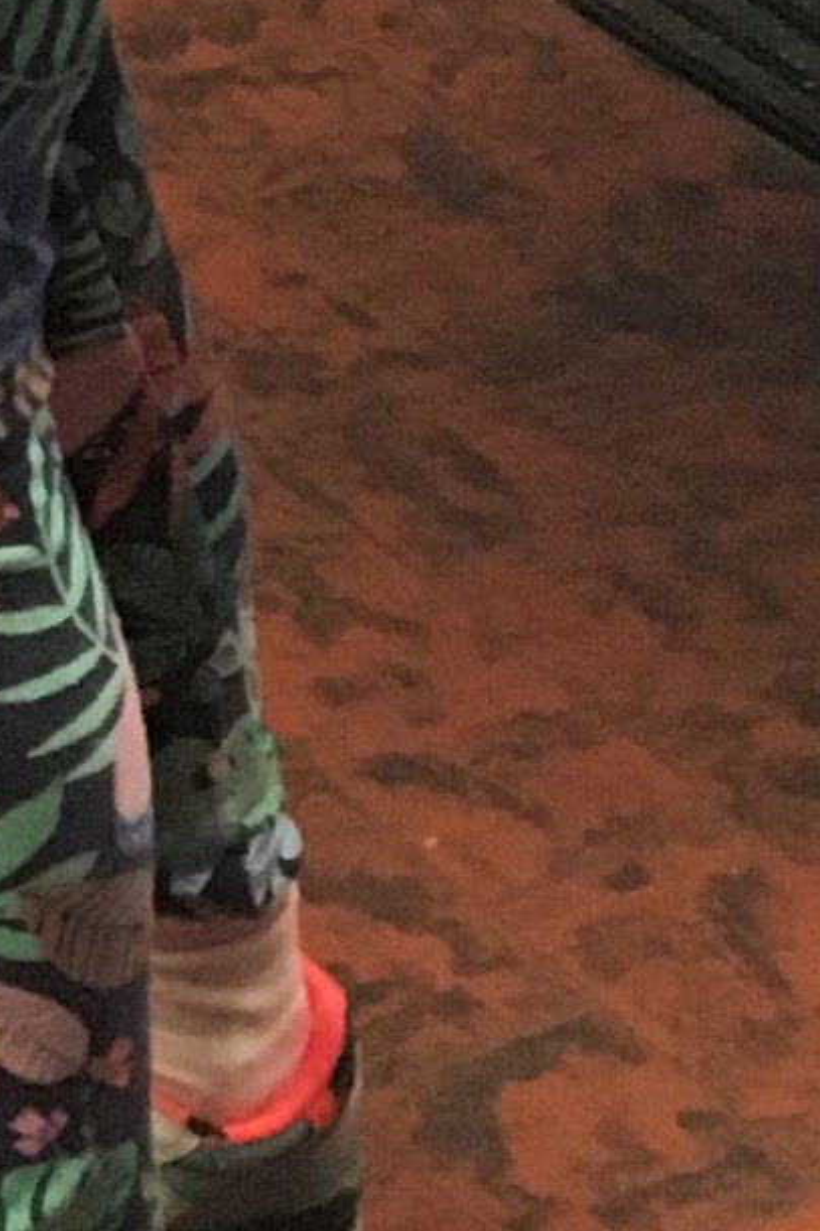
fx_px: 5743
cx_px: -1636
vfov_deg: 10.0
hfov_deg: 7.3
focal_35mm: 168
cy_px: -2145
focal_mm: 4.15
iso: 250
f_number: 2.2
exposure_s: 1/33
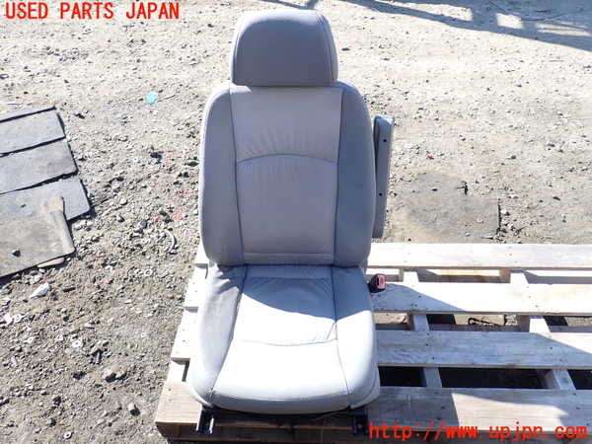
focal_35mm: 25
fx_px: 428
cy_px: 222
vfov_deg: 54.9
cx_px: 296
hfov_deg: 69.4
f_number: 2.8
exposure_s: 1/320
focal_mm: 4.5
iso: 100
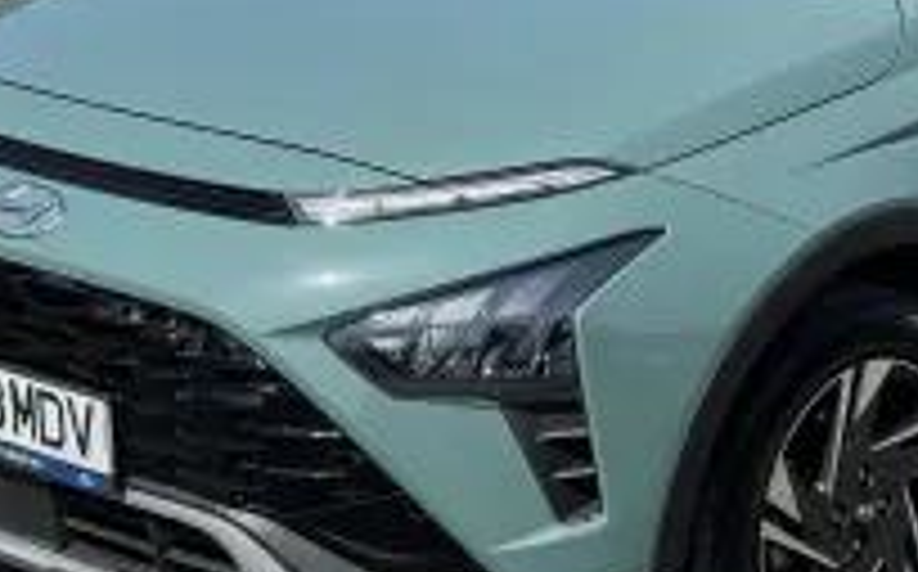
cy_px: 158
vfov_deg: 14.4
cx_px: 770
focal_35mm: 90
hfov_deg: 22.7
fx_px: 2249
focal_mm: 6.86
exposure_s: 1/2667
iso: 64
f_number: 1.78
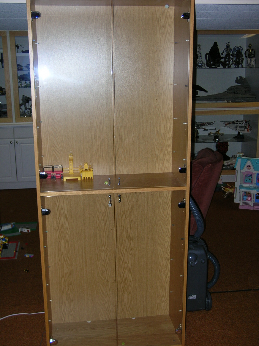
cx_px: 130
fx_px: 469
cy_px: 173
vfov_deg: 40.4
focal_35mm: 47
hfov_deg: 30.9
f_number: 2.9
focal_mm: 7.8
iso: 50
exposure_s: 1/60.1
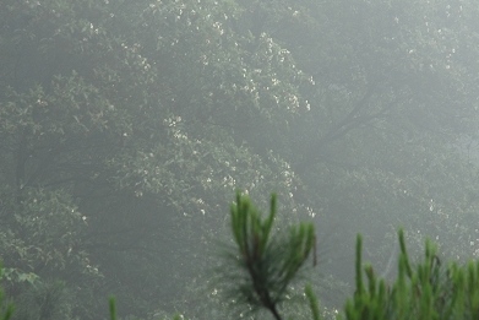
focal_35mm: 215
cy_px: 129
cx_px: 274
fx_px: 2862
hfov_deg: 9.6
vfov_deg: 6.4
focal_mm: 70
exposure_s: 1/125
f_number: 4.5
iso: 100
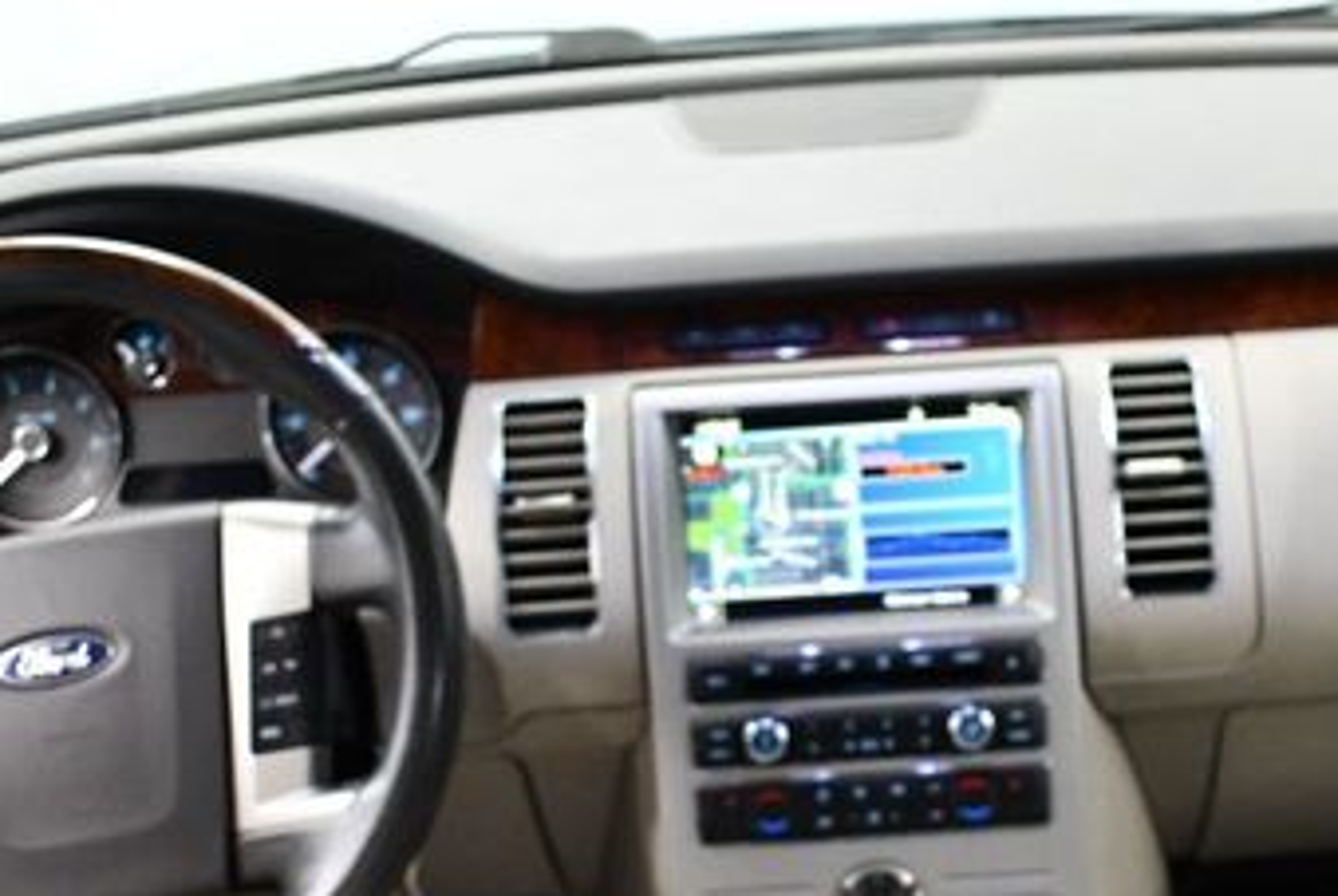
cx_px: 876
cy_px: 831
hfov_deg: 29.4
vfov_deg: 19.6
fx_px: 2531
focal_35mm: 68
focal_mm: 18
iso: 3200
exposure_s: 1/80
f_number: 3.5
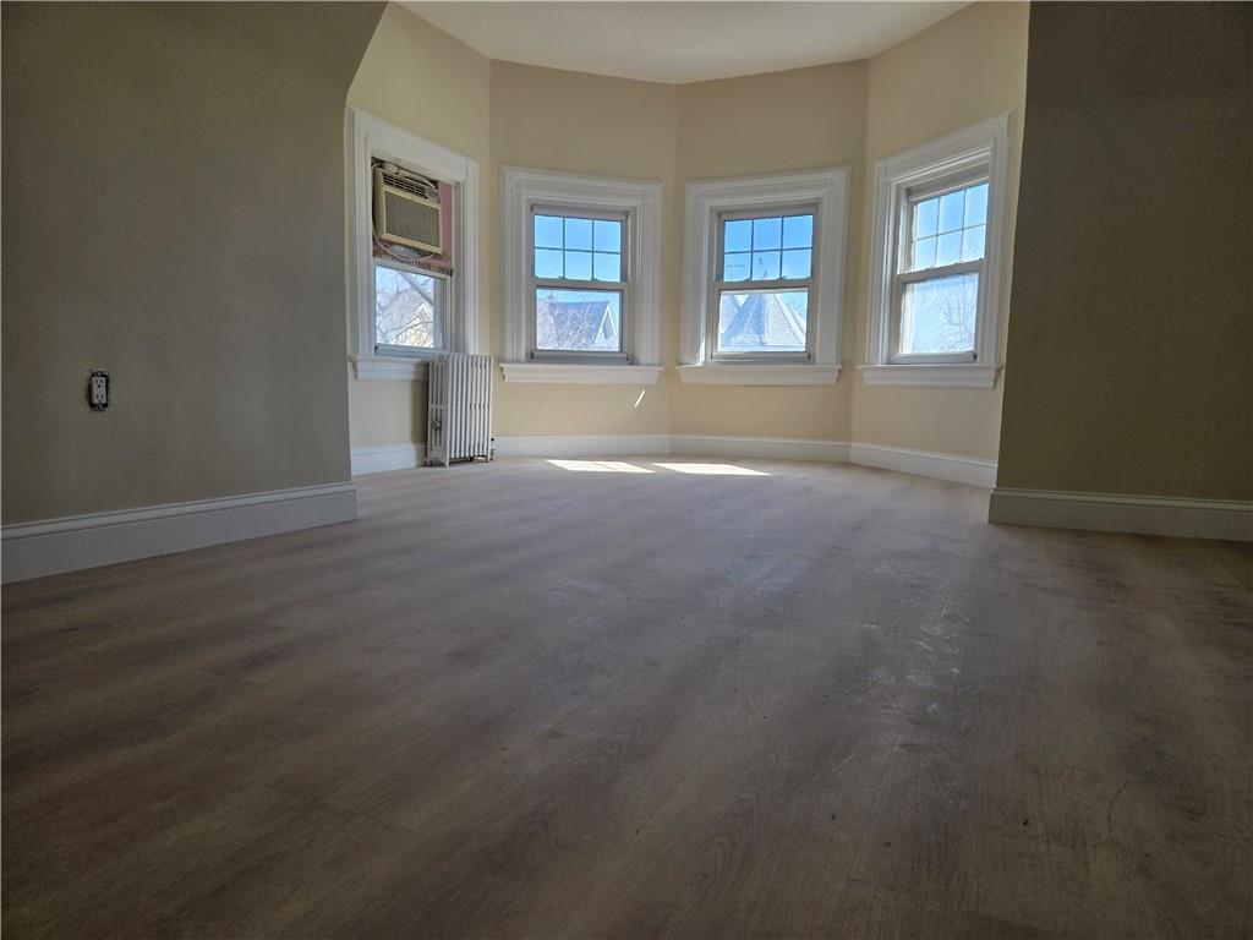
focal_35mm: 23
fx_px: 833
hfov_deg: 73.9
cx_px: 626
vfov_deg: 58.9
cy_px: 470
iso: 80
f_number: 1.8
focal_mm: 5.4
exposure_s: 1/679
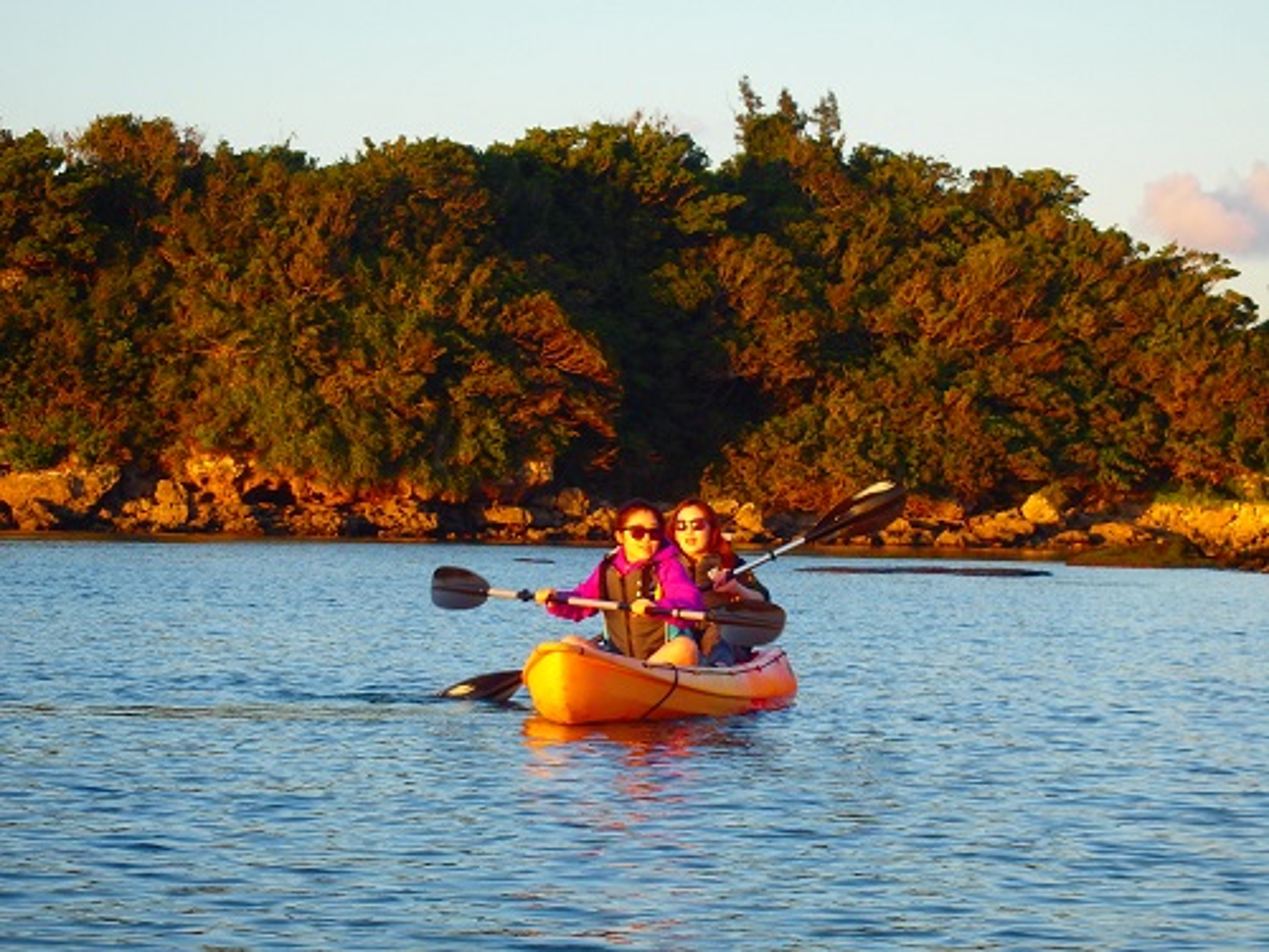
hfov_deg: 16.7
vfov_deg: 12.6
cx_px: 634
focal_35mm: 118
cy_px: 476
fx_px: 4326
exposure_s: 1/125
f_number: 5.5
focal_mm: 21.2
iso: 200
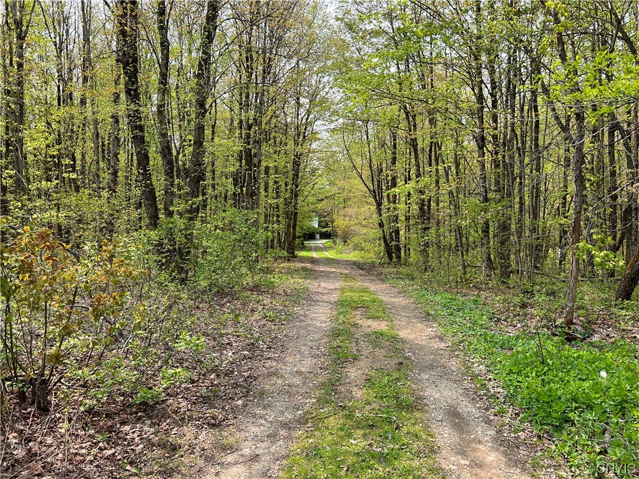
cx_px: 320
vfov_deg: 53.1
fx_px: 480
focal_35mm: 26
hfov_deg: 67.3
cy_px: 240
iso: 50
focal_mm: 5.7
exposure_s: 1/974
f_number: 1.5
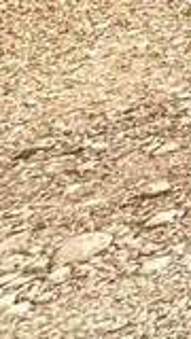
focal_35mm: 122
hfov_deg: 4.4
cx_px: 1341
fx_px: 1098
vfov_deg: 12.5
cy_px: -545
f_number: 2.2
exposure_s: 1/4425
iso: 50
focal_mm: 2.22
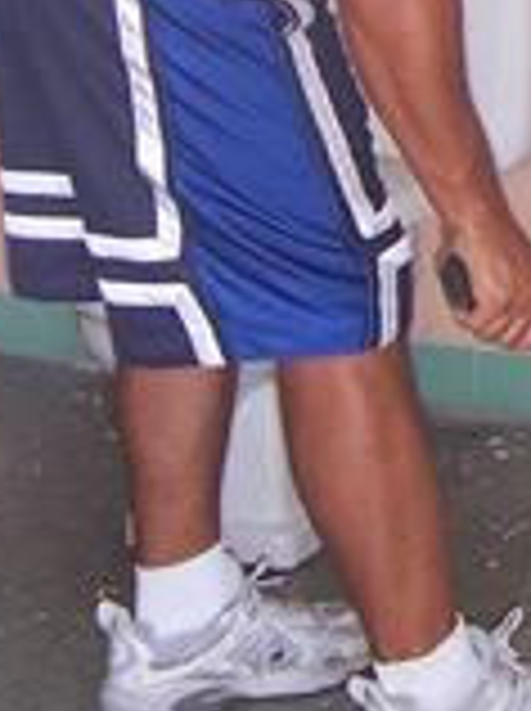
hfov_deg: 9.9
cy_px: -328
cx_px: 724
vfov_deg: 12.9
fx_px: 2994
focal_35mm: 146
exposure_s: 1/60
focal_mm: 6
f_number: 3
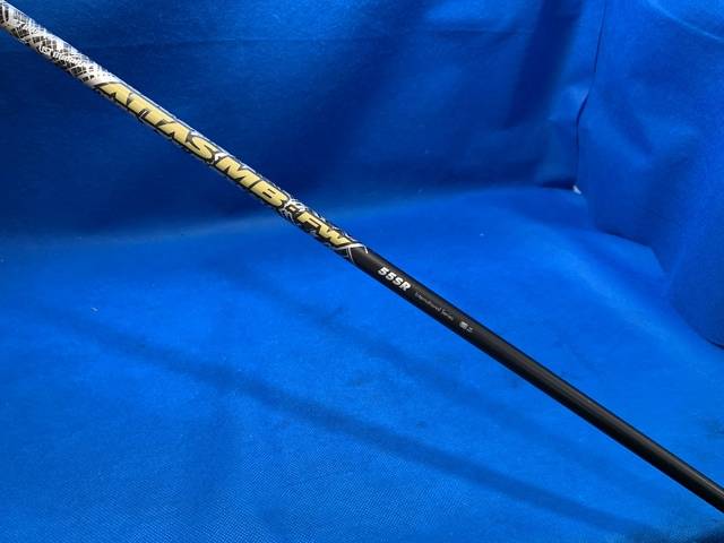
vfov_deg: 53.1
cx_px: 362
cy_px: 272
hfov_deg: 67.3
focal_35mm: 26
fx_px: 544
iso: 125
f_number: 1.8
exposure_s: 1/60
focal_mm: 4.25
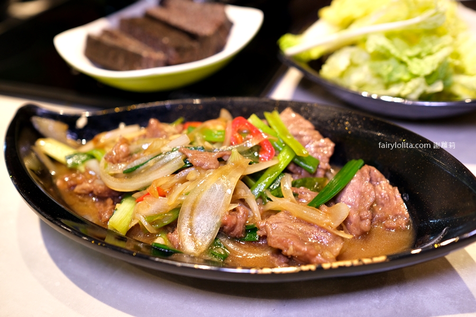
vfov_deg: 37.9
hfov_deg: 54.4
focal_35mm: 35
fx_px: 463
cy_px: 158
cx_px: 238
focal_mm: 23
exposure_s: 1/60
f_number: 2.8
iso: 1000
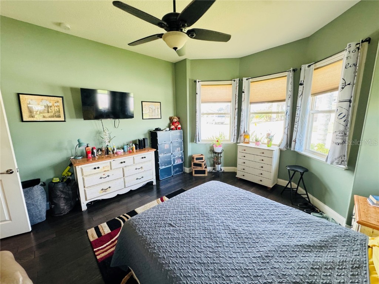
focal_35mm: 14
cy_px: 142
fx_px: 153
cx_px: 190
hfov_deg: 102.1
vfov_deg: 85.7
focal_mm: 2.22
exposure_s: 1/89
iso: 320
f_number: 2.2
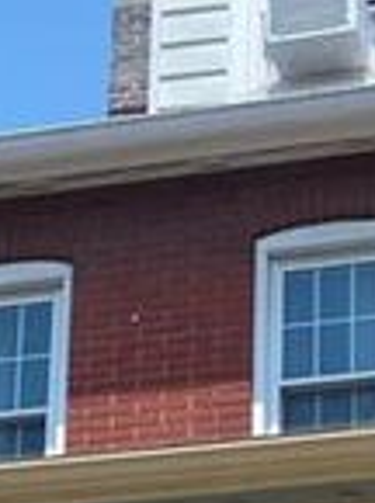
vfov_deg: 14.0
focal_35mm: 120
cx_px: 441
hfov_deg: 12.0
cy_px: 983
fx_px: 1741
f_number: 1.8
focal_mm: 4.25
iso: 32
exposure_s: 1/2410
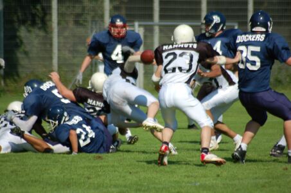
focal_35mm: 450
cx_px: 146
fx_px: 3630
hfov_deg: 4.6
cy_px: 96
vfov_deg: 3.0
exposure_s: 1/1000
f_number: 5.6
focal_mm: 300
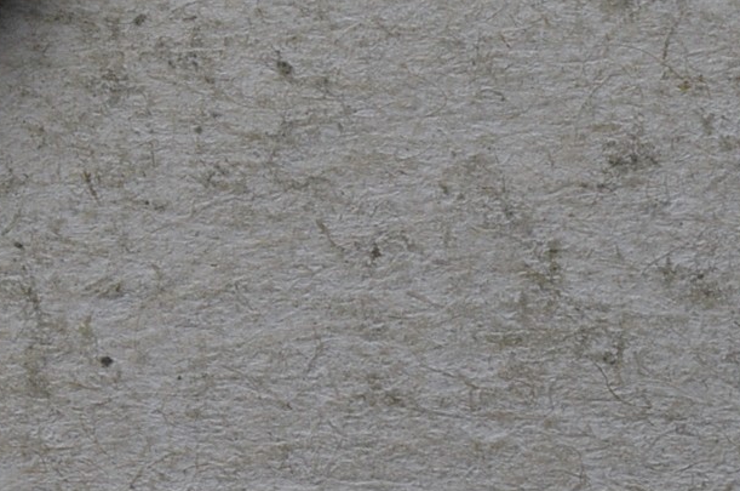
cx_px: -735
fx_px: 4965
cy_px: 96
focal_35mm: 242
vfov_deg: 5.7
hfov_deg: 8.1
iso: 400
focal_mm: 40
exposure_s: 1/250
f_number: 14
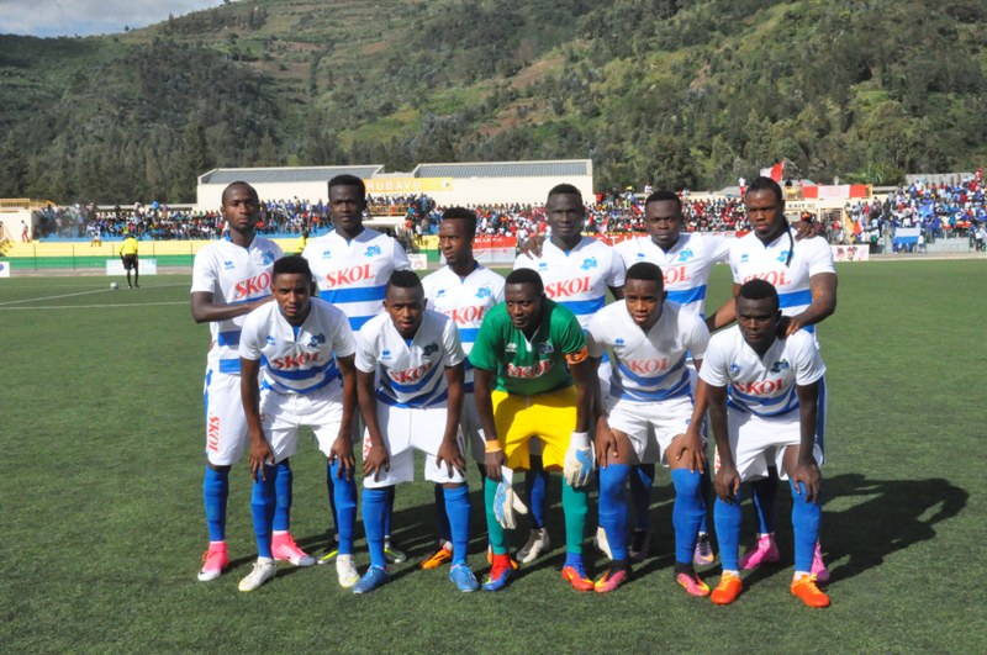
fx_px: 1314
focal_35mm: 48
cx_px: 494
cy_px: 328
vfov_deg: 28.0
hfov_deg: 41.2
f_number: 25
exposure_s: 1/2500
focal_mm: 32
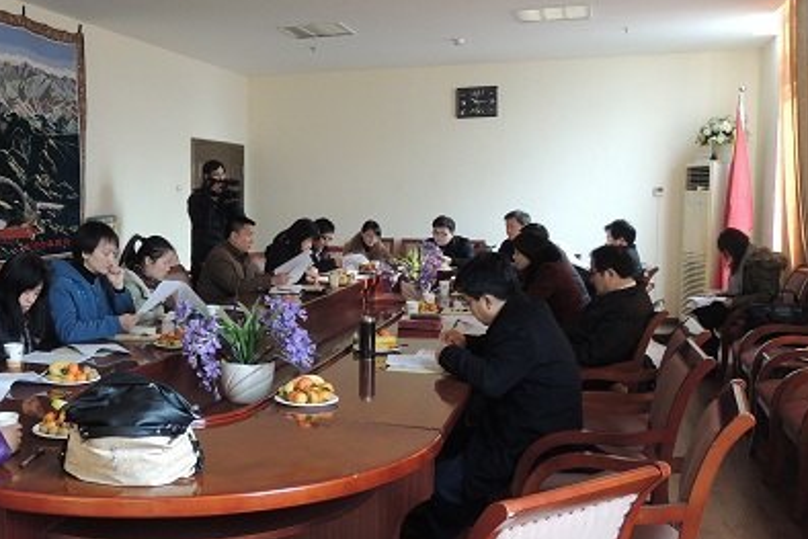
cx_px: 236
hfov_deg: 49.3
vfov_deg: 35.1
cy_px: 264
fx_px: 853
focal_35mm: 38
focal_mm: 4.3
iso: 140
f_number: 2.8
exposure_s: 1/30
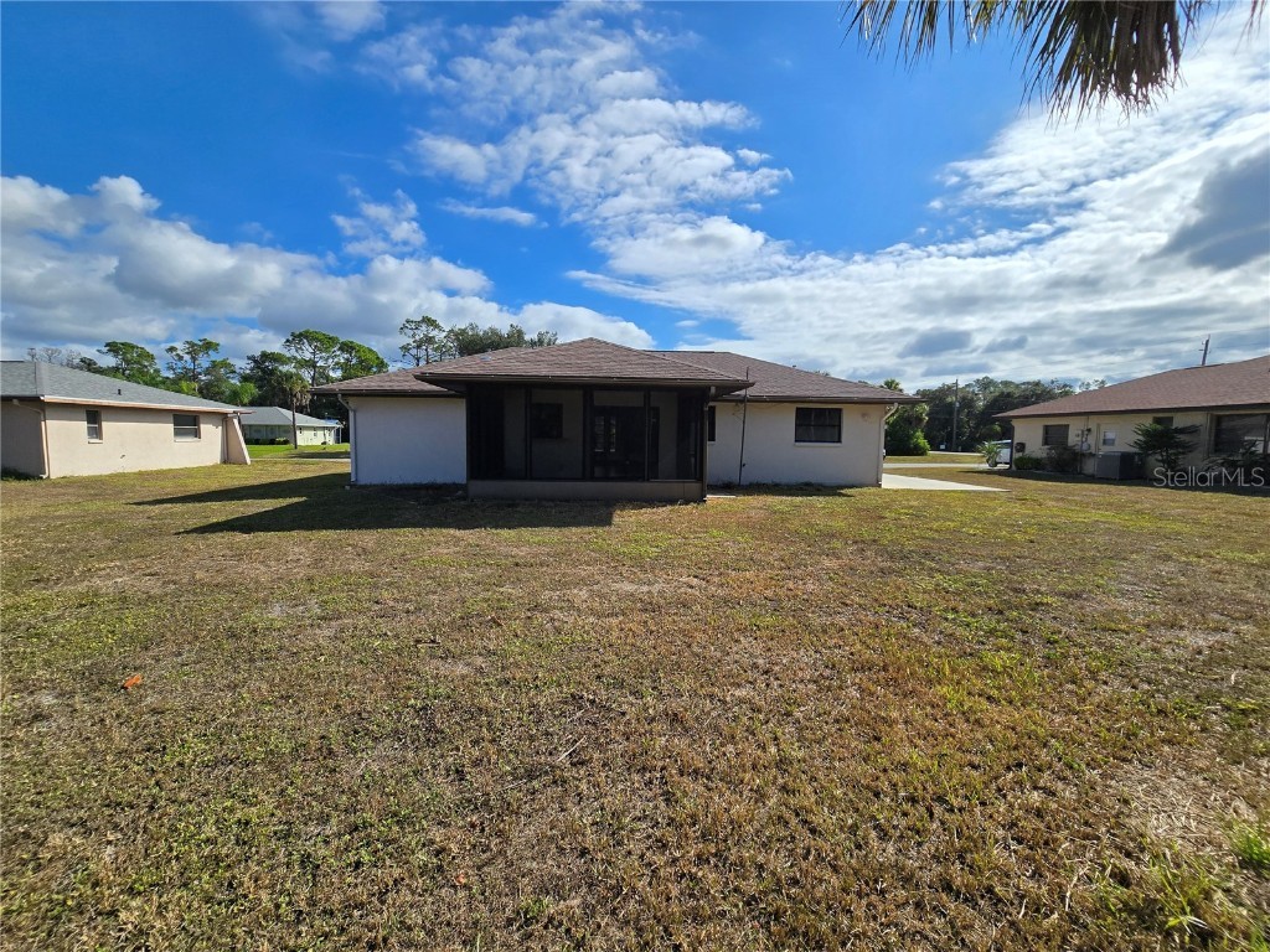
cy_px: 476
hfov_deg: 106.2
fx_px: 477
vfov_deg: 89.9
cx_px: 635
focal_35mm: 13
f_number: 2.2
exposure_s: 1/4980
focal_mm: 2.2
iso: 50
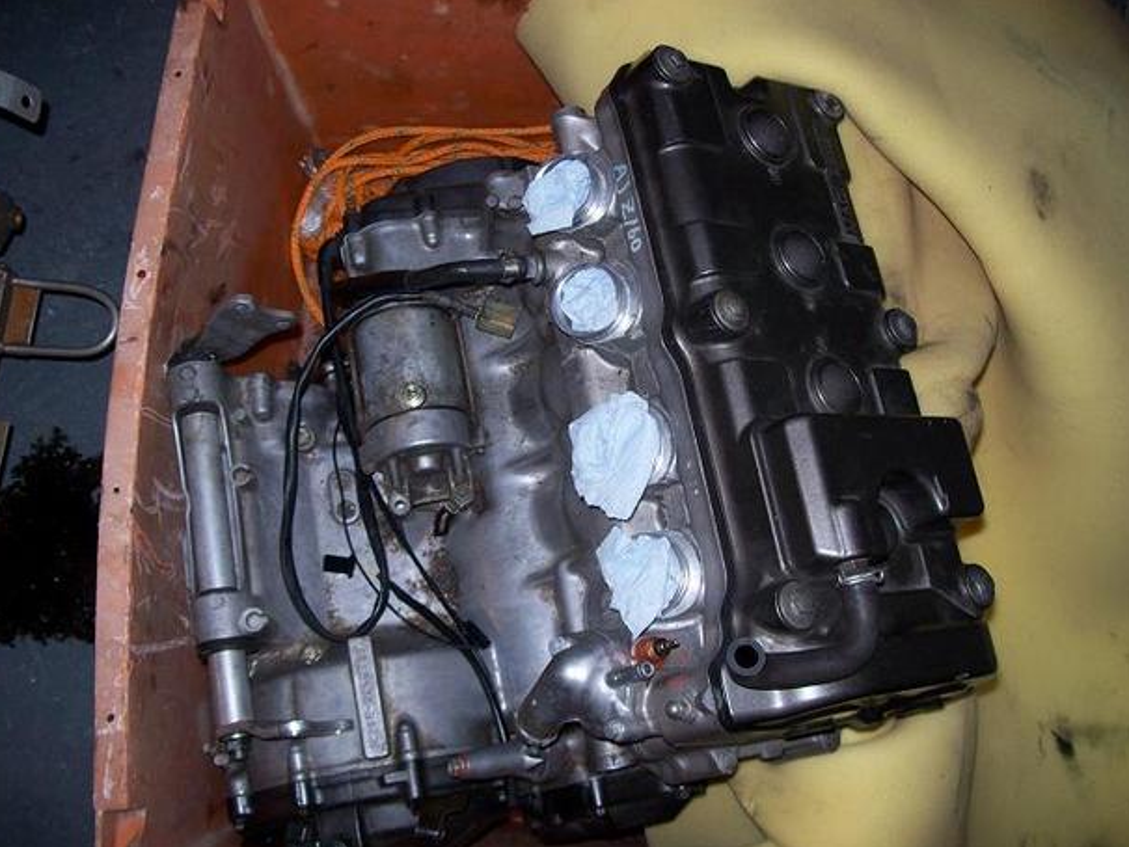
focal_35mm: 38
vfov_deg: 37.7
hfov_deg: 48.9
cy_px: 441
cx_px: 544
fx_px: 1240
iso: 80
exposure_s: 1/64
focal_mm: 6
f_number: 2.7
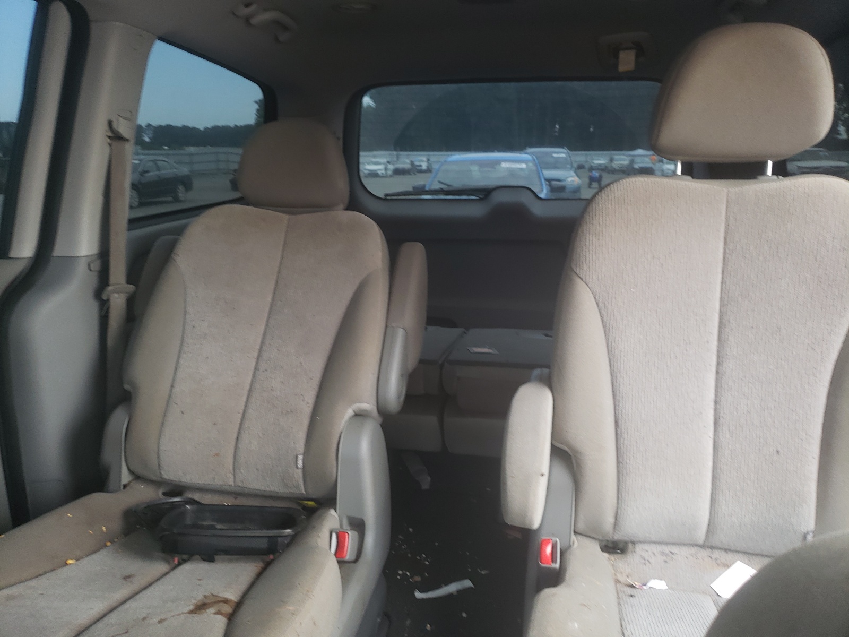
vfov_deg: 53.1
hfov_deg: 67.3
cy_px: 318
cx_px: 424
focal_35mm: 26
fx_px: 638
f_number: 1.5
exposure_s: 1/100
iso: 69
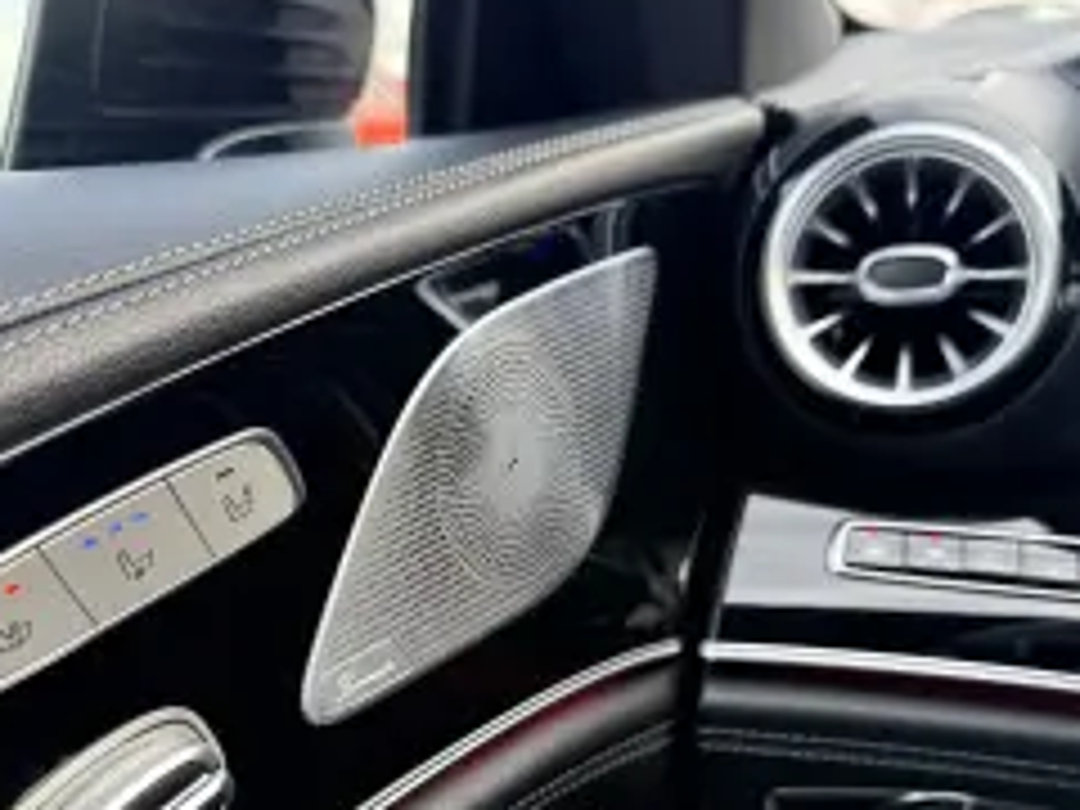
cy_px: 544
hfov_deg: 51.4
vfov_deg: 39.2
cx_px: 536
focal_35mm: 36
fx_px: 1123
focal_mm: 6.76
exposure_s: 1/215
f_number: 1.78
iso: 200
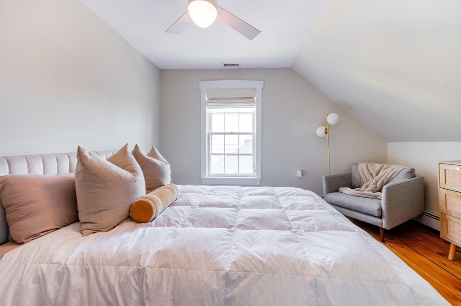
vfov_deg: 81.1
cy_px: 153
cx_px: 230
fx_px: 179
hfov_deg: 104.3
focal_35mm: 14
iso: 400
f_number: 8
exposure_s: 1/30
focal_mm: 14
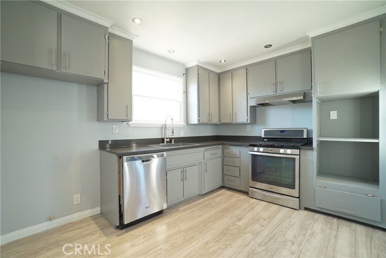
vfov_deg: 77.4
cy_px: 129
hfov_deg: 100.4
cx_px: 193
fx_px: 161
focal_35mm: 15
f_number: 5.6
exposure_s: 1/30
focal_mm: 10
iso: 800
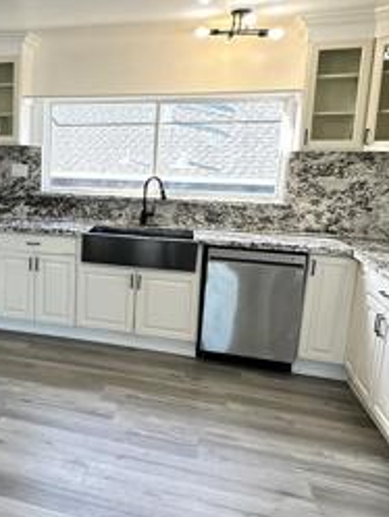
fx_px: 539
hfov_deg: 34.9
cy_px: 228
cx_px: -25
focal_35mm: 36
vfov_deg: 51.2
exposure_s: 1/120
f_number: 2.2
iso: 160
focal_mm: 2.22
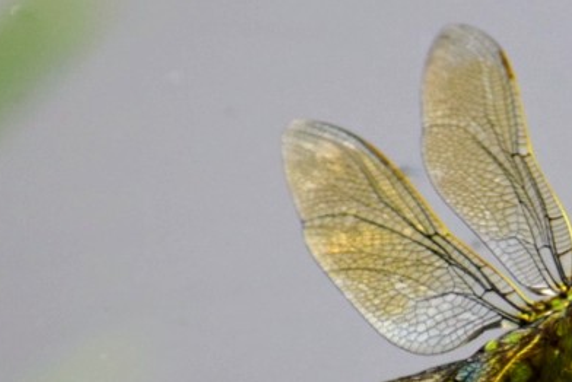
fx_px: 29542
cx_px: 658
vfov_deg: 0.7
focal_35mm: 1858
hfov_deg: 1.1
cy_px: 341
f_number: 6.3
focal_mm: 300
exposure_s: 1/1250
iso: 800
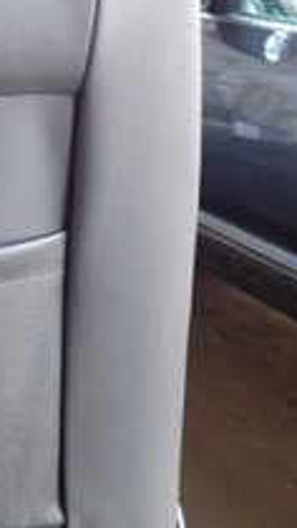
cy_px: 229
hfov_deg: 14.5
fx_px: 1093
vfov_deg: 27.2
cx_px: -146
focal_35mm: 78
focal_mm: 4.5
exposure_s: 1/50
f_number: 2
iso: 200
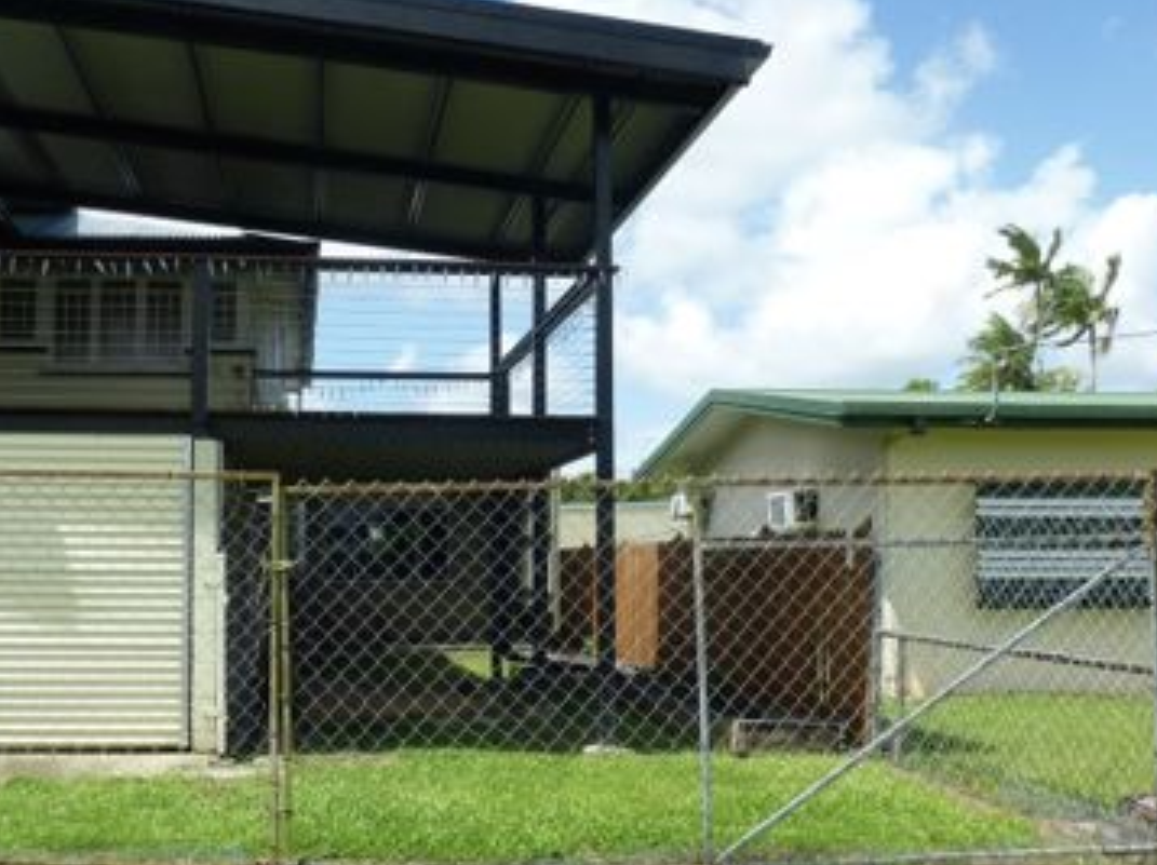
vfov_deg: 38.5
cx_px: 386
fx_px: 1235
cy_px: 502
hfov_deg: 49.3
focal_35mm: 37
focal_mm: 4.3
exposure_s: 1/640
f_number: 4
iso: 100
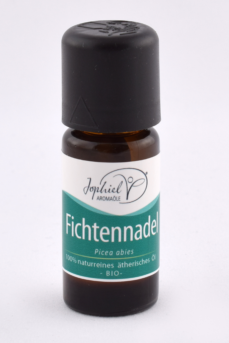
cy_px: 172
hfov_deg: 16.5
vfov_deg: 24.6
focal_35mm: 82
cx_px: 114
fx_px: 787
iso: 200
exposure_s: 1/125
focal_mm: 55
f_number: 11
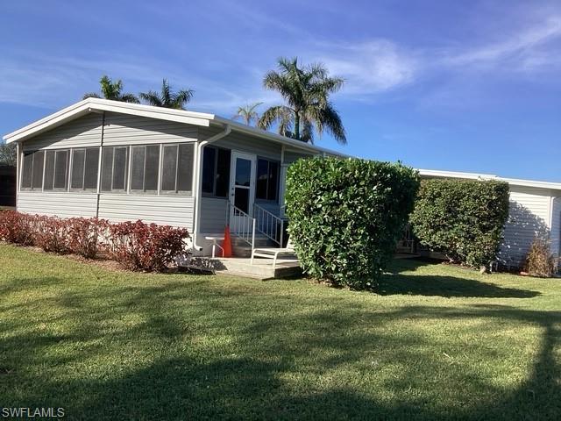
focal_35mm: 31
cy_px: 210
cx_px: 280
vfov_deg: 45.4
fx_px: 502
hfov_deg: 58.4
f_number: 2.4
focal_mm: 3.3
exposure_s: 1/1131
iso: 25
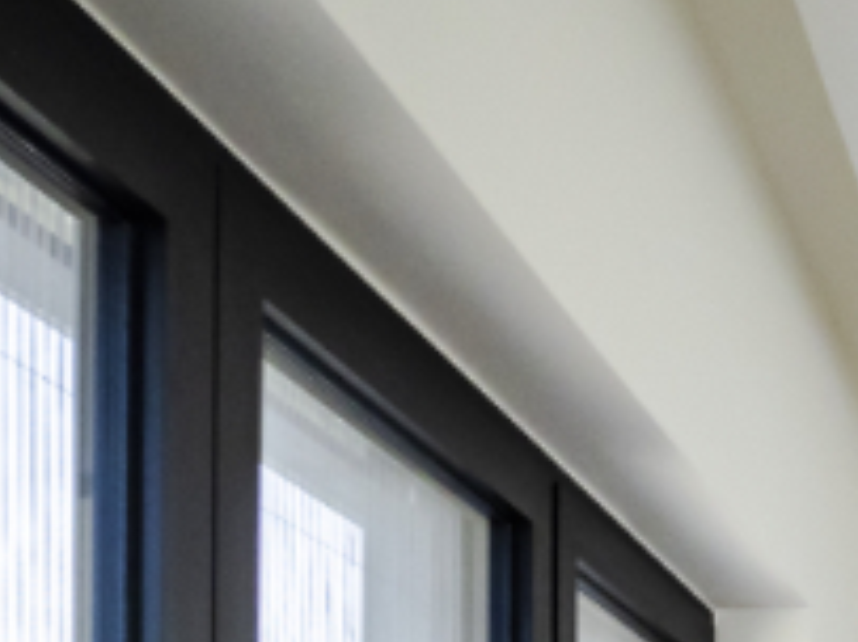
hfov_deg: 23.5
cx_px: 1226
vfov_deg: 18.5
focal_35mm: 69
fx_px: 1709
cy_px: 1005
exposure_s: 1/400
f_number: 4
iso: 400
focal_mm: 7
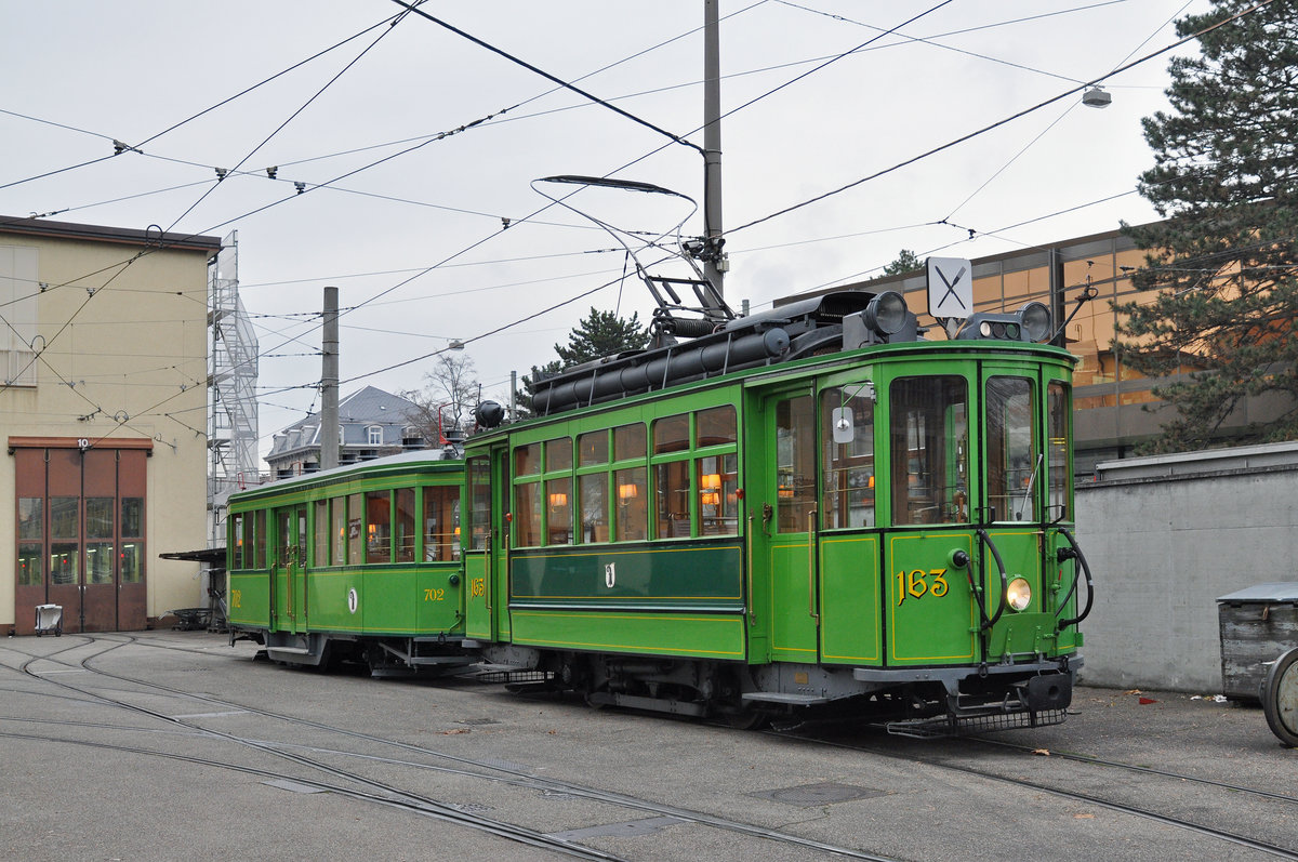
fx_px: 1621
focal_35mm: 45
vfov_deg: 29.8
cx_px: 649
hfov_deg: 43.7
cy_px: 431
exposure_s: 1/125
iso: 640
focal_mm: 30
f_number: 5.6
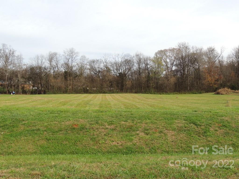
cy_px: 90
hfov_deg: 55.4
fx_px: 228
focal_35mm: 33
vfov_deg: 42.9
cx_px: 120
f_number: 3.2
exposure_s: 1/640
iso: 100
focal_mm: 5.8
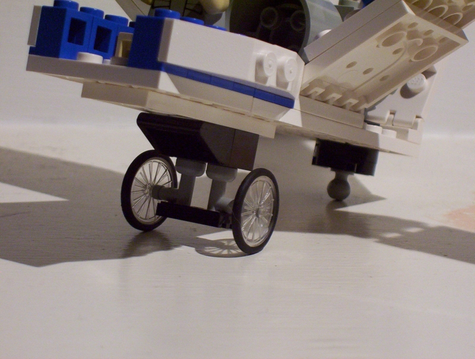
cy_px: 180
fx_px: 1706
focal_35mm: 124
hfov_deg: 15.9
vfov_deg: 12.0
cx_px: 238
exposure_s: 1/8
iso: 200
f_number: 4.62
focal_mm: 16.3
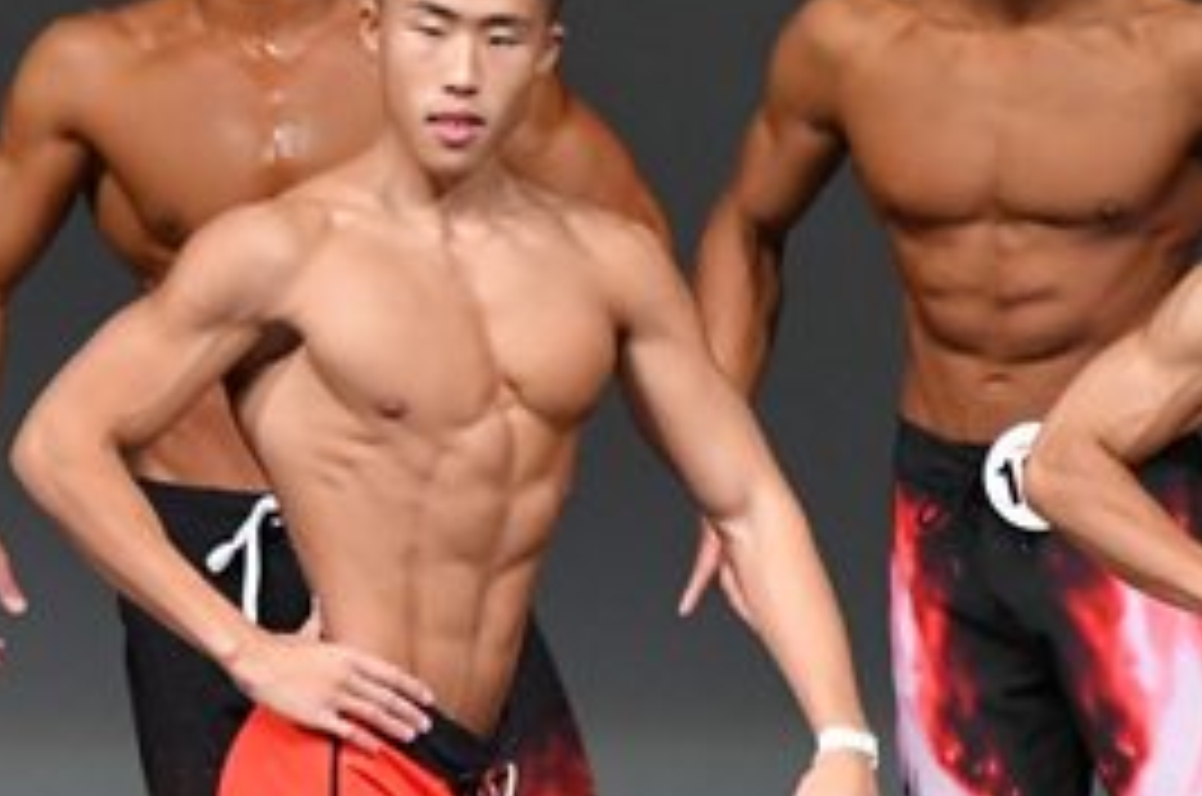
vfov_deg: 1.4
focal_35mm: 1003
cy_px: 742
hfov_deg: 2.1
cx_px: 578
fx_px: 33429
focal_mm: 230
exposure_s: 1/400
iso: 4000
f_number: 5.6
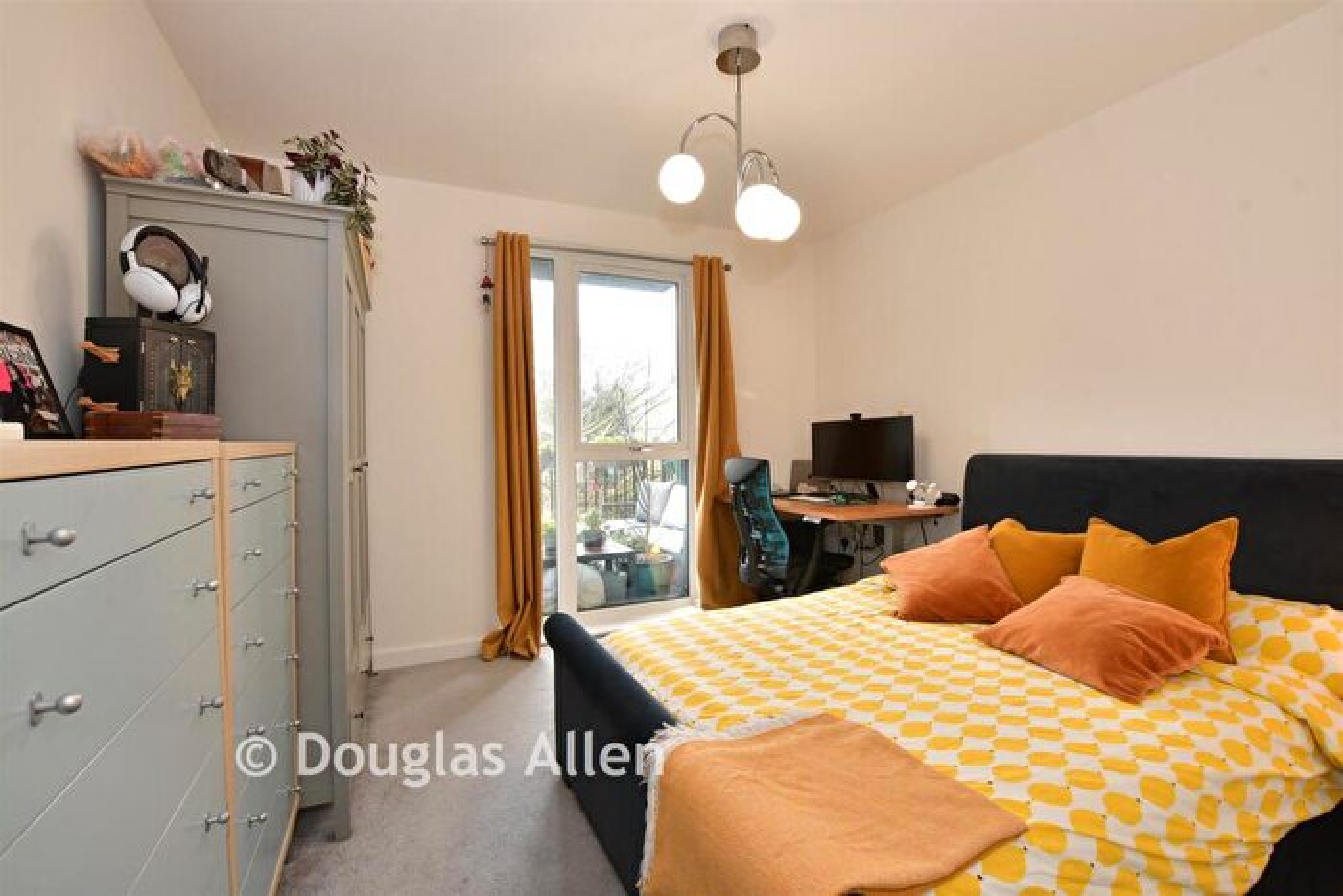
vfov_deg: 77.4
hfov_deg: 100.4
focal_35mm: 15
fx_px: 560
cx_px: 672
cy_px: 448
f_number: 8
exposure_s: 1/2
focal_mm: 10
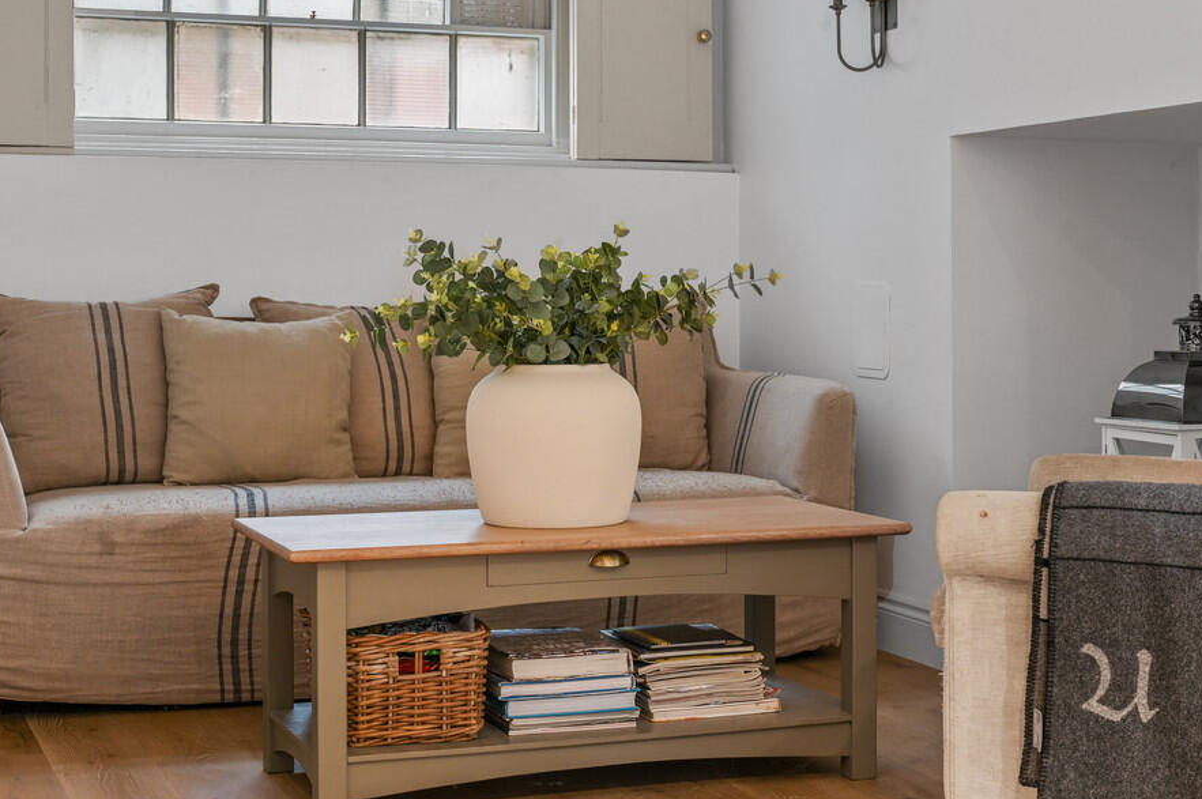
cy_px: 383
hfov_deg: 34.5
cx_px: 643
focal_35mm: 58
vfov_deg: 23.3
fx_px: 1935
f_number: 10
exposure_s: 4
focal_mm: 50
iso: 400
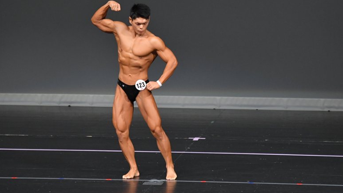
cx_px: 172
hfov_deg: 6.5
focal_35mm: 331
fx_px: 3010
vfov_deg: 3.7
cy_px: 86
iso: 4000
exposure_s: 1/400
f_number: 5.6
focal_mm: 210
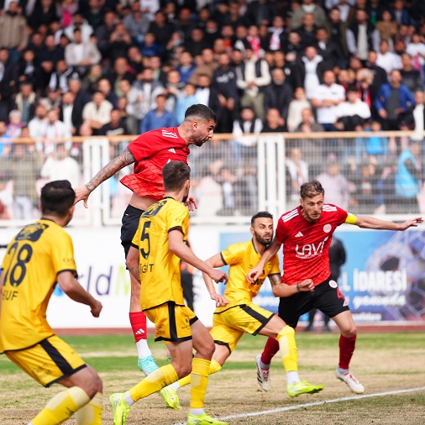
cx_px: 176
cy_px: 187
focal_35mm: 319
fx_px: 4431
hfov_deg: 5.5
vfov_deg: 5.5
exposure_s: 1/640
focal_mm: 200
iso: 100
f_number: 2.8
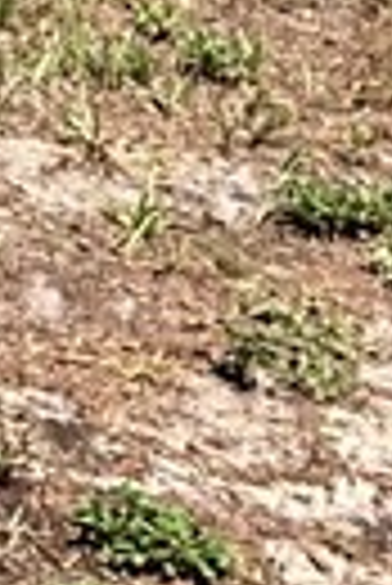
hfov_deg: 4.7
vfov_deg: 8.1
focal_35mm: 237
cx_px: -1667
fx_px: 3860
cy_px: -702
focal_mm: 3
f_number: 1.8
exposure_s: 1/1168
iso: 25
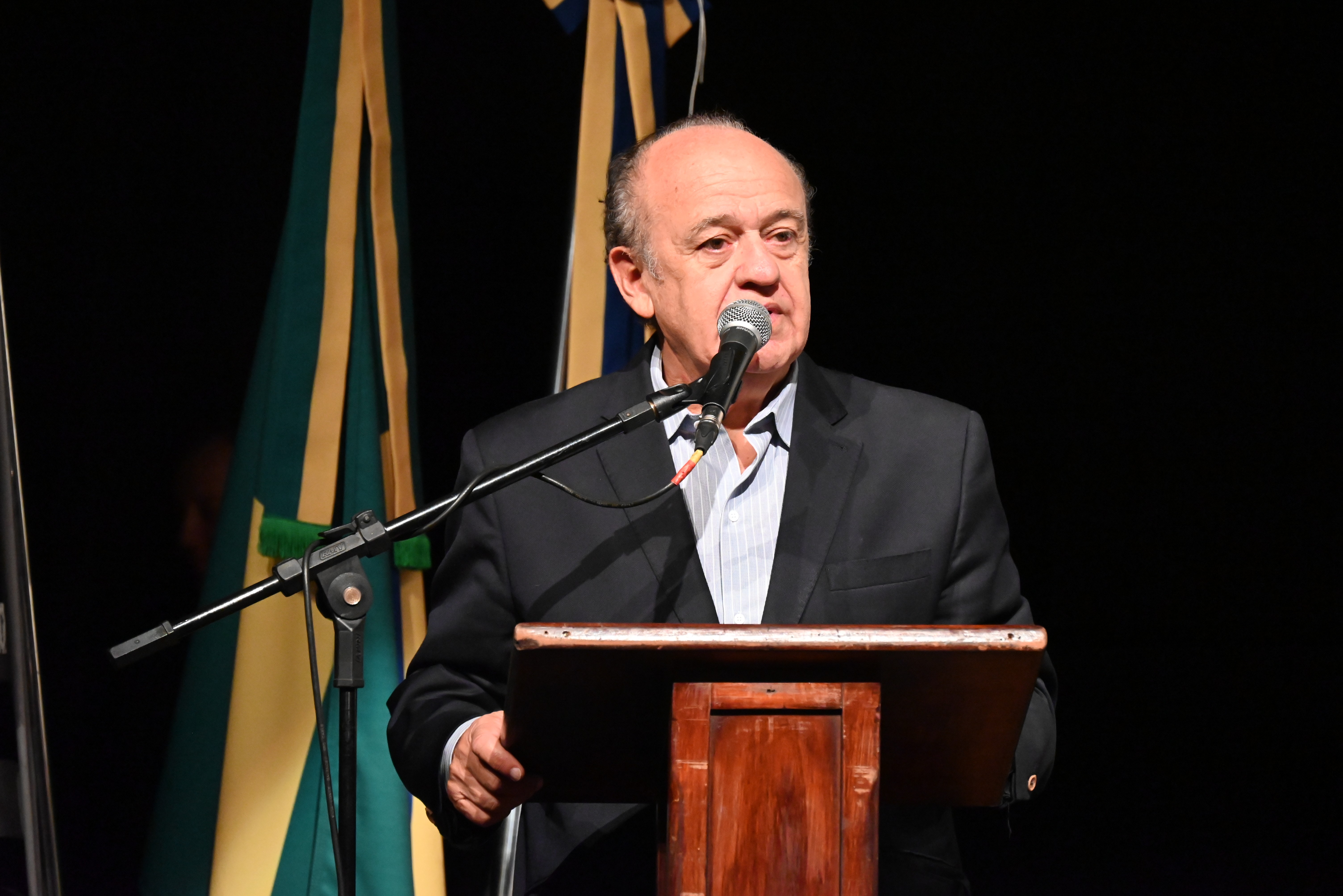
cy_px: 448
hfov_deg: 10.8
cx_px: 672
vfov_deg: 7.2
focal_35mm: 190
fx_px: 7090
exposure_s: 1/125
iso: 9000
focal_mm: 190
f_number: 6.3
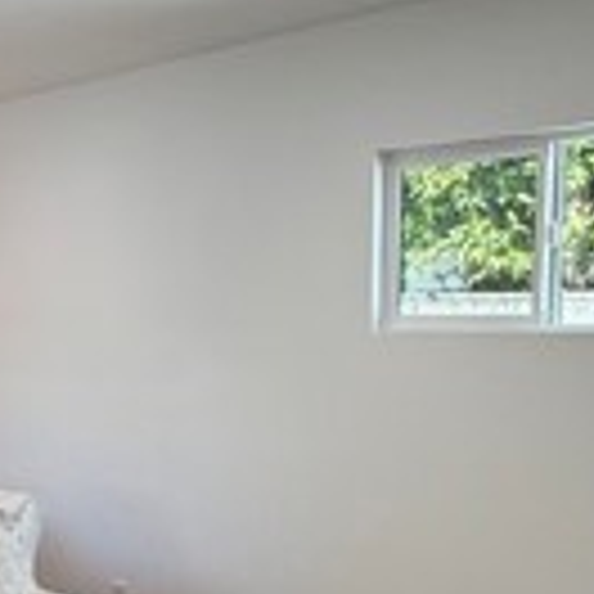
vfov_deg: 28.1
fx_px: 1165
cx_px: 140
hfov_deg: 28.1
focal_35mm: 60
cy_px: 464
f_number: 2.2
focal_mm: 2.22
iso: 80
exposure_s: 1/120
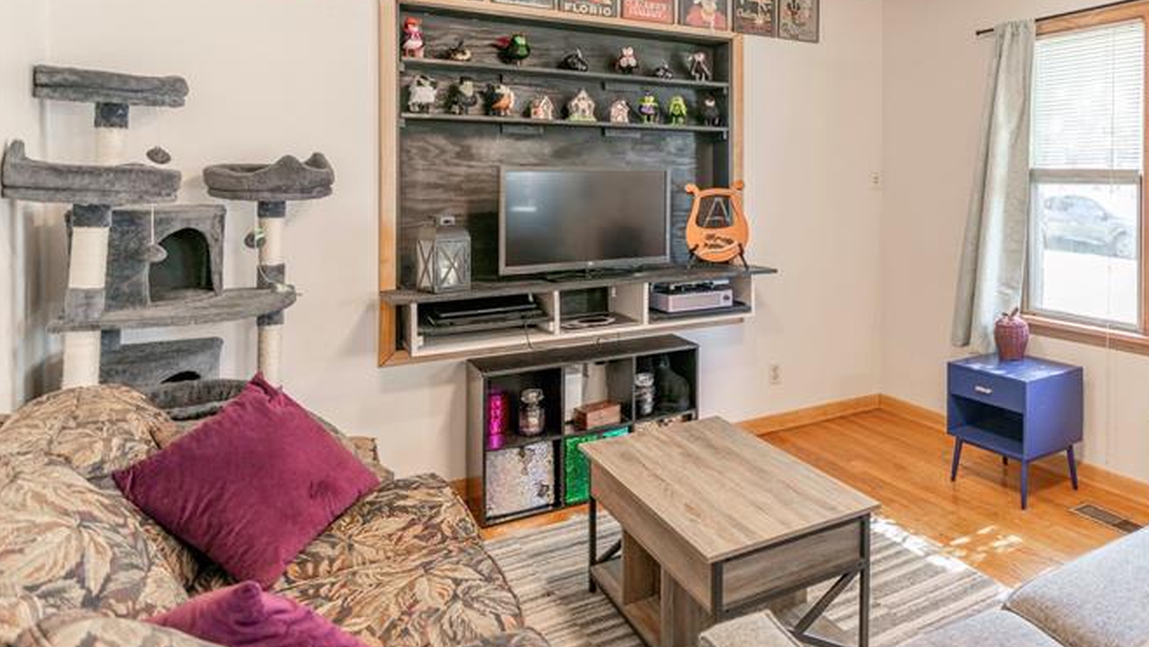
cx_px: 881
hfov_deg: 66.7
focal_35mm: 26
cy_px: 180
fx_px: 792
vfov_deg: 43.3
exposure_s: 1/30
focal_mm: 16
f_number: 2.8
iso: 160
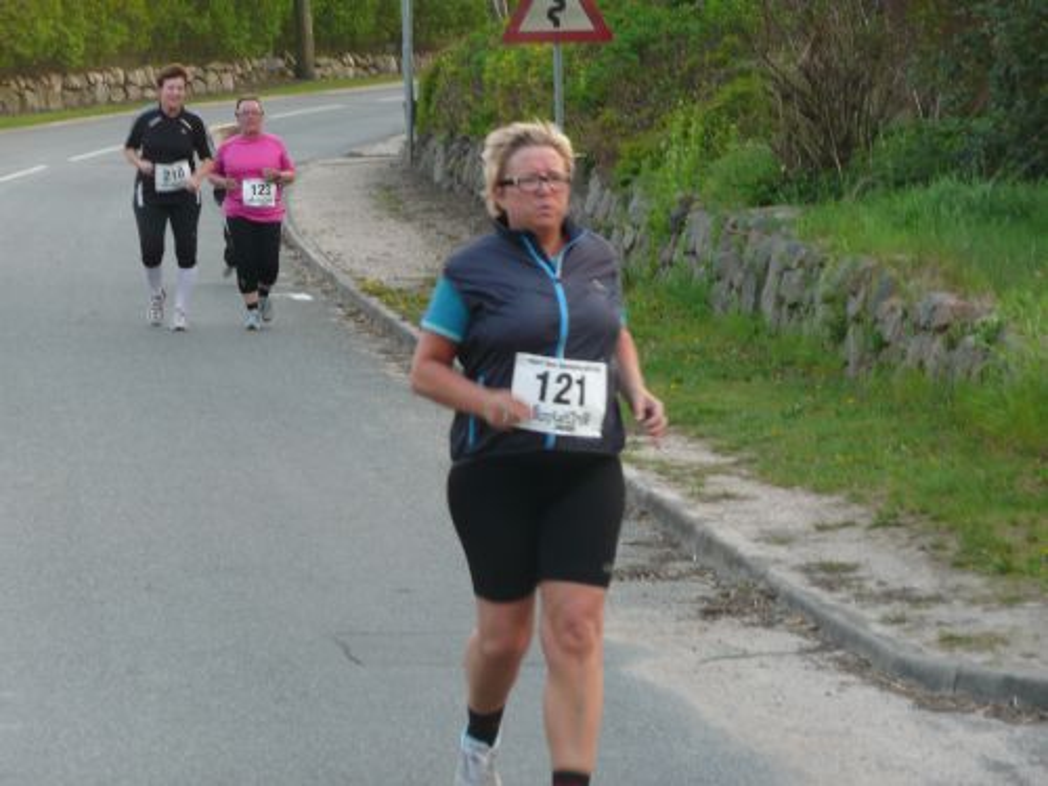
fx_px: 5722
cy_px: 393
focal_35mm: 189
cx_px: 524
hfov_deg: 10.5
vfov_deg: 7.9
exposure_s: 1/40
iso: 100
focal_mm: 31
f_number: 4.8
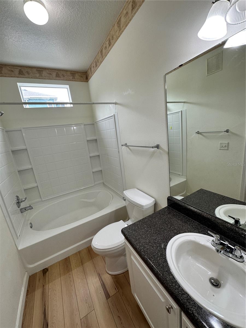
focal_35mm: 14
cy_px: 164
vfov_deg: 102.1
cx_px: 123
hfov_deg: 85.7
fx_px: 133
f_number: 2.2
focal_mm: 2.22
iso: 100
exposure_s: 1/120
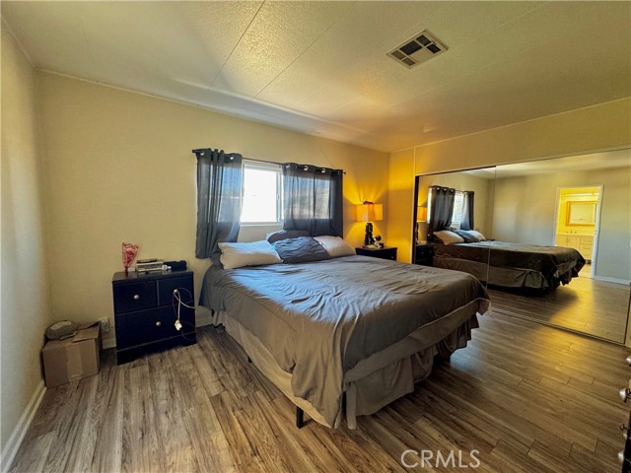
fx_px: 255
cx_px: 316
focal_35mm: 14
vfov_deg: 85.7
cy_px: 236
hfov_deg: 102.1
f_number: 2.2
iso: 250
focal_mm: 2.22
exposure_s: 1/60
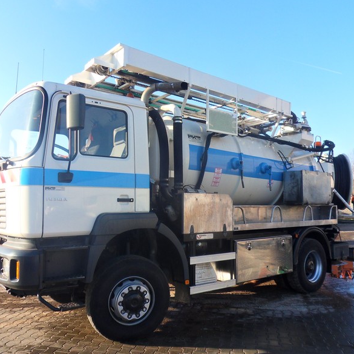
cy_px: 180
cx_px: 177
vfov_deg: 55.6
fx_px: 336
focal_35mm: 29
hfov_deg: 55.6
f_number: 7.5
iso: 80
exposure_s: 1/90
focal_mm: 4.2
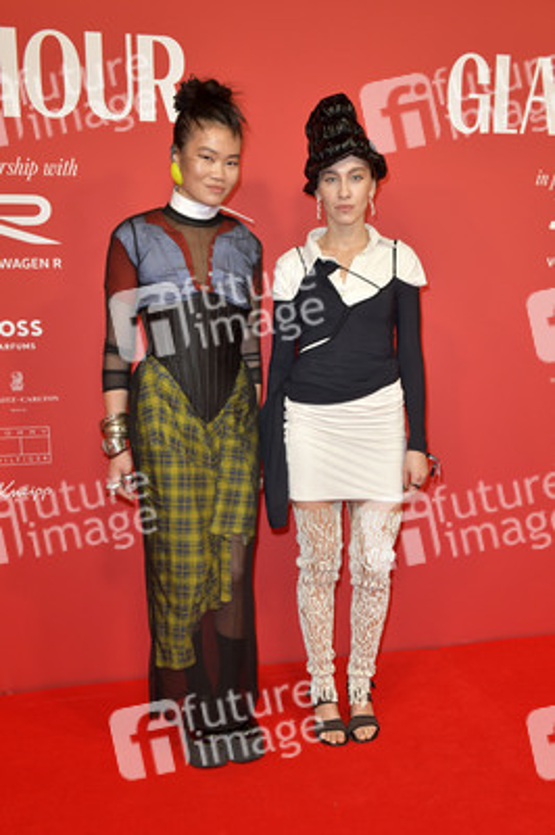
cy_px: 418
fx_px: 741
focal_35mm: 32
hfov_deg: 41.0
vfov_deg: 58.8
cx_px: 278
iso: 1250
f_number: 6.3
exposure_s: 1/250
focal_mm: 32
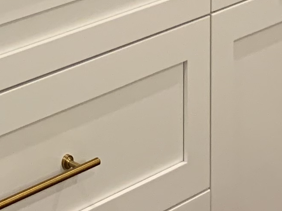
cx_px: -36
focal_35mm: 160
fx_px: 1303
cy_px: -429
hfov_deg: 12.1
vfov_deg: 7.9
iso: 125
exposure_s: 1/60
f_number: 1.8
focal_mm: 4.25
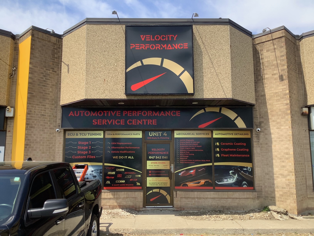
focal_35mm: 31
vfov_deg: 45.4
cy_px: 118
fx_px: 281
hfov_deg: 58.4
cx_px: 157
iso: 25
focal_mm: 3.3
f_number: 2.4
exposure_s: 1/840
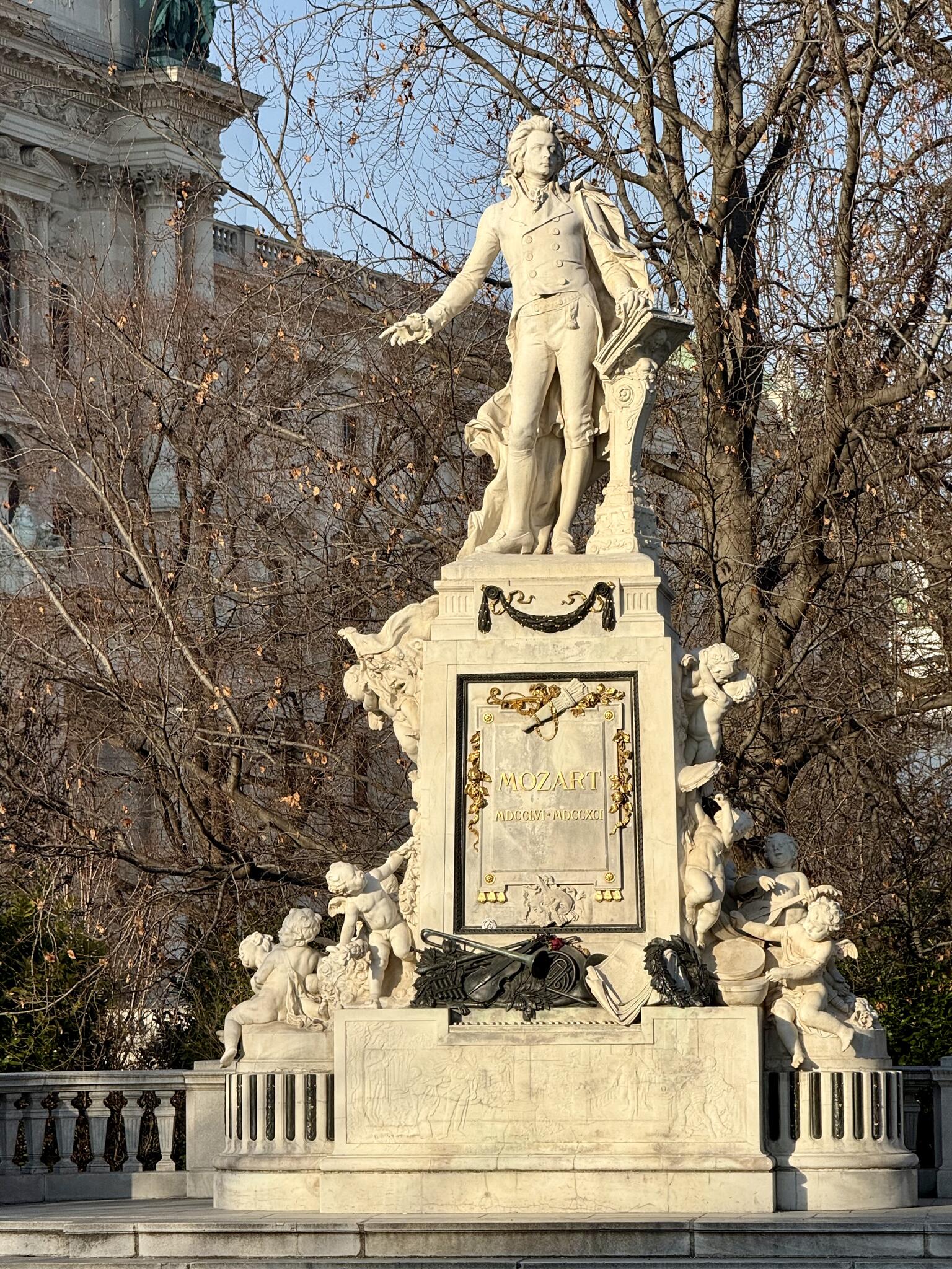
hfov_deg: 12.3
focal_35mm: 120
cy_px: 634
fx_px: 4400
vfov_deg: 16.4
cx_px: 476
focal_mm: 15.66
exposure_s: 1/1730
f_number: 2.8
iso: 50
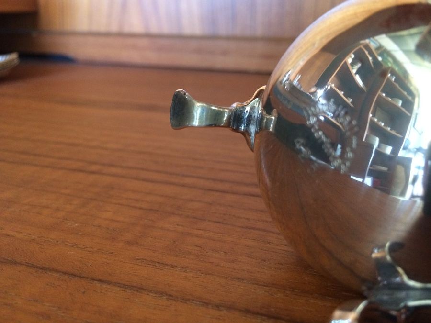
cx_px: 216
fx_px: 374
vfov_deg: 46.8
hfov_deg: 60.0
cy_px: 162
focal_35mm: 30
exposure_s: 1/17
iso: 320
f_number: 2.2
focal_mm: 4.12
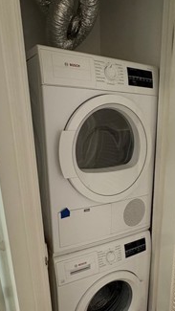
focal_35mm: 30
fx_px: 247
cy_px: 204
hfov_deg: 38.7
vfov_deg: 62.9
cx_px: 109
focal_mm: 2.22
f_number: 2.2
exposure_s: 1/60
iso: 400
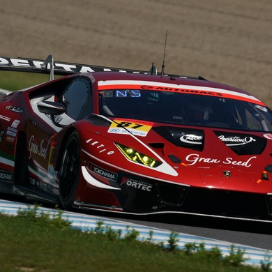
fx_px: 8365
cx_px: 154
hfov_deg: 1.9
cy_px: 134
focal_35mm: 941
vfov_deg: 1.9
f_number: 11
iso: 200
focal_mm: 600
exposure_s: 1/800
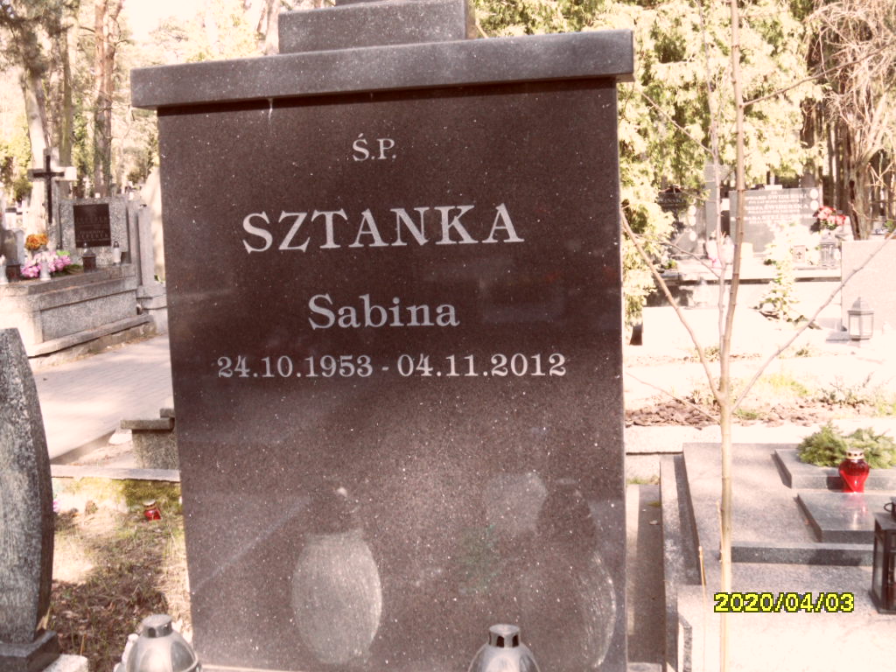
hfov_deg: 46.8
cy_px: 336
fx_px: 1035
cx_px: 448
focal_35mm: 40
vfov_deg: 36.0
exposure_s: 1/90
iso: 100
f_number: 3.6
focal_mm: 6.5
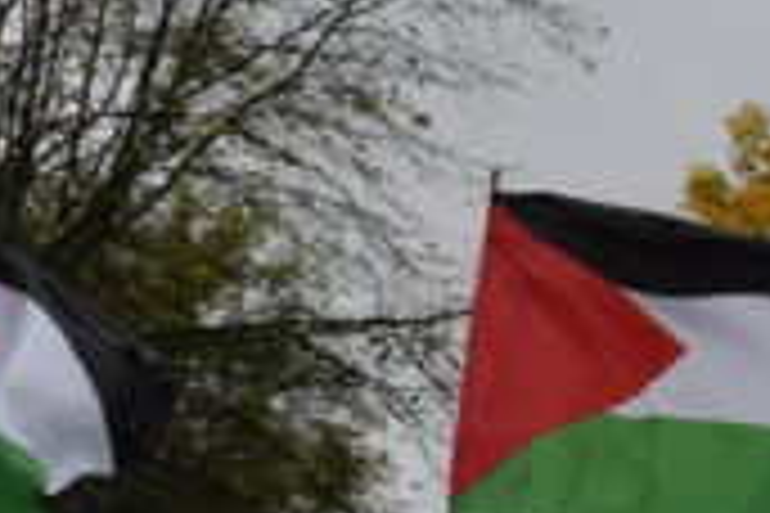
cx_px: 2157
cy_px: 342
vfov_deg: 4.8
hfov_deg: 6.6
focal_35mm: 288
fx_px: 6160
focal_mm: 28
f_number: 8
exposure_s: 1/320
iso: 400
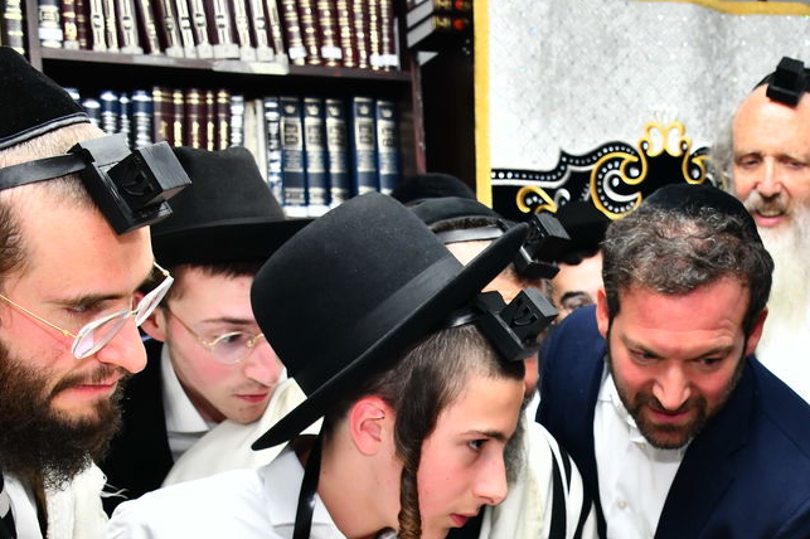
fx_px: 1372
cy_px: 543
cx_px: 642
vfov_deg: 21.4
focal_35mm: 61
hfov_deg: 32.1
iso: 800
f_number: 5.6
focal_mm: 28
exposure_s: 1/125
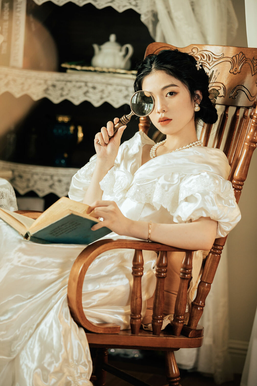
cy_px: 193
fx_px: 1328
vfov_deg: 16.5
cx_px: 128
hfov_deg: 11.1
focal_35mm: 124
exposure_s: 1/200
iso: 640
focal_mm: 125
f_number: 2.8
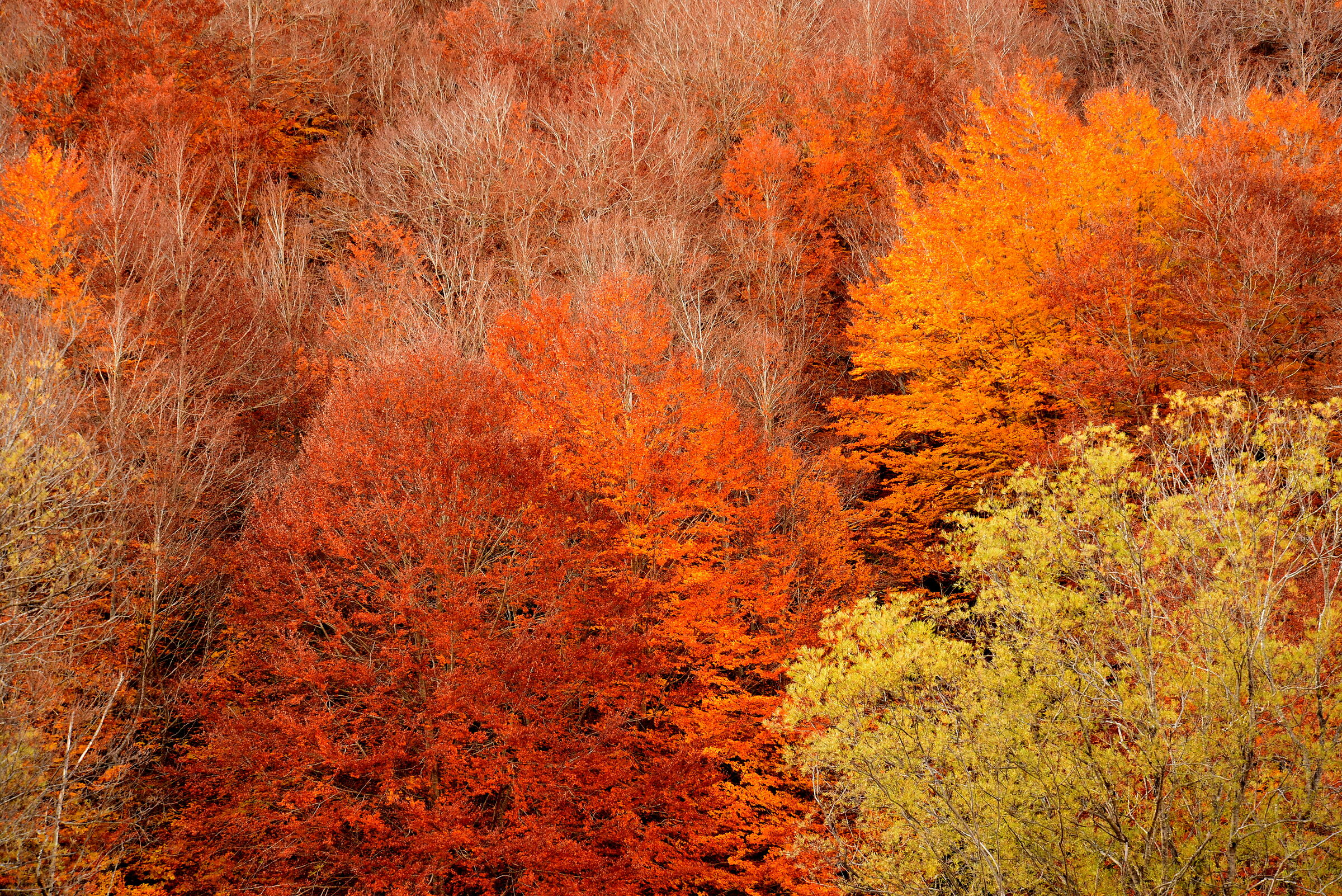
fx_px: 3170
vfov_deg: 16.1
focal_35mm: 85
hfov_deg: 23.9
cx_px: 671
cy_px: 448
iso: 320
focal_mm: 85
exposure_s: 1/40
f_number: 8
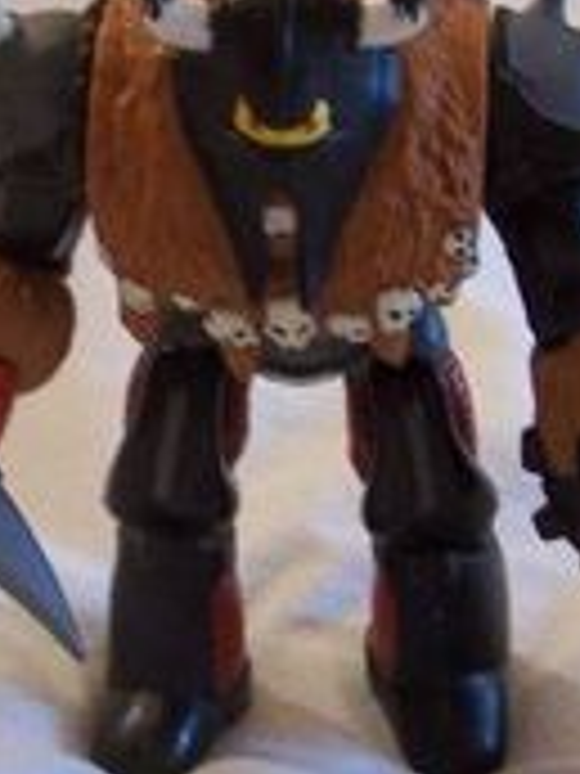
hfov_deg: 13.9
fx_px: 2368
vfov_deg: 18.5
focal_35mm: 106
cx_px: 198
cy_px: 292
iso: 140
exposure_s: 1/20
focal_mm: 6.3
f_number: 2.8
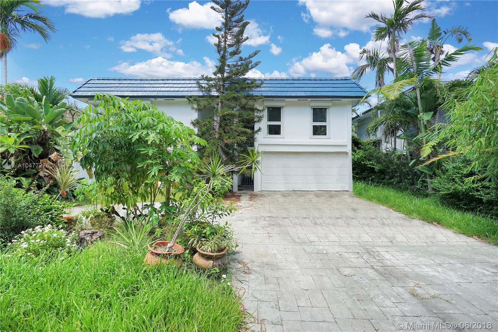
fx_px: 221
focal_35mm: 16
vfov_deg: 73.7
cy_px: 166
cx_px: 249
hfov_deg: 96.7
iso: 400
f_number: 11
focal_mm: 16
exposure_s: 1/200
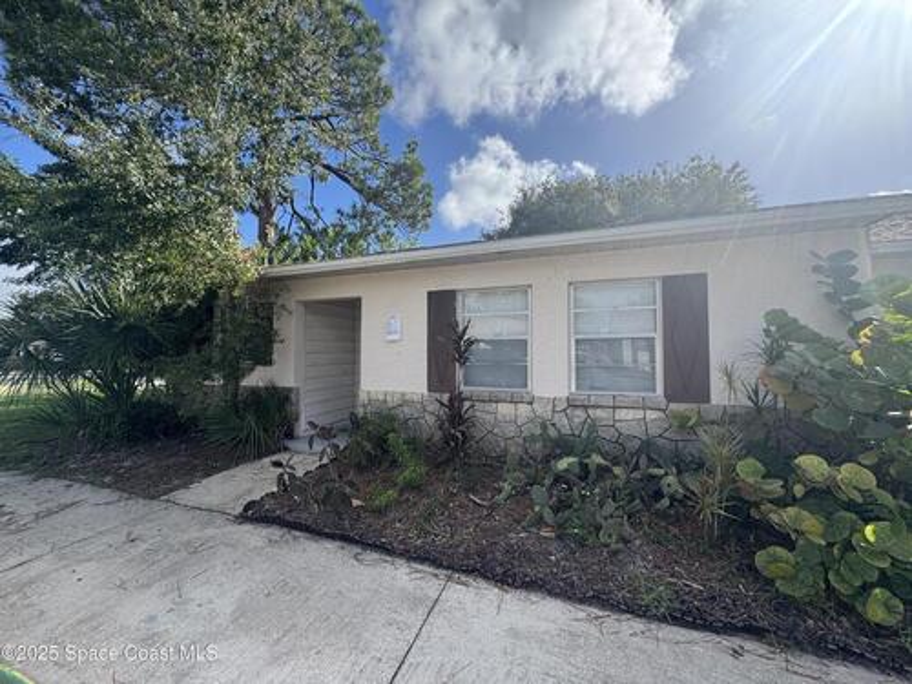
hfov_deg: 102.1
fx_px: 369
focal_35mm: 14
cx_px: 456
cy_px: 342
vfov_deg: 85.7
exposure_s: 1/1048
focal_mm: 2.22
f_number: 2.2
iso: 50
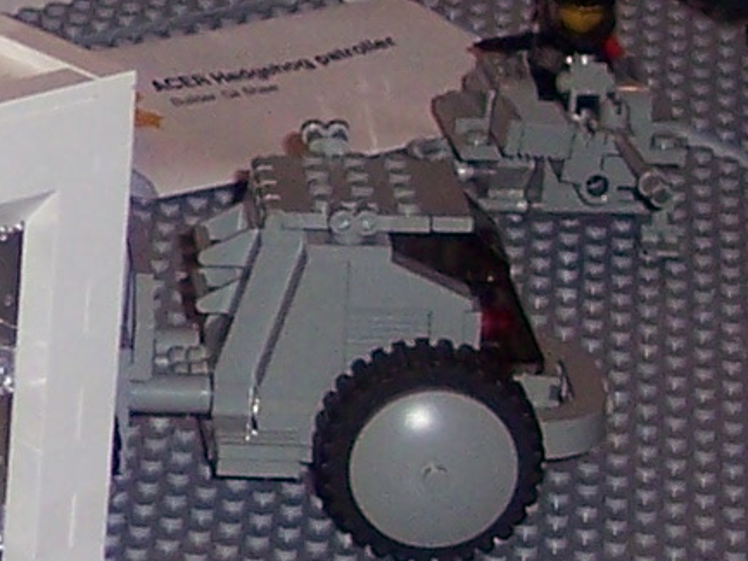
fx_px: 7414
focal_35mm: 343
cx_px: -1311
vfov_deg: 4.3
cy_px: -161
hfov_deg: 5.5
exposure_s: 1/60
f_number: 3.4
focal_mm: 10.7
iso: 100
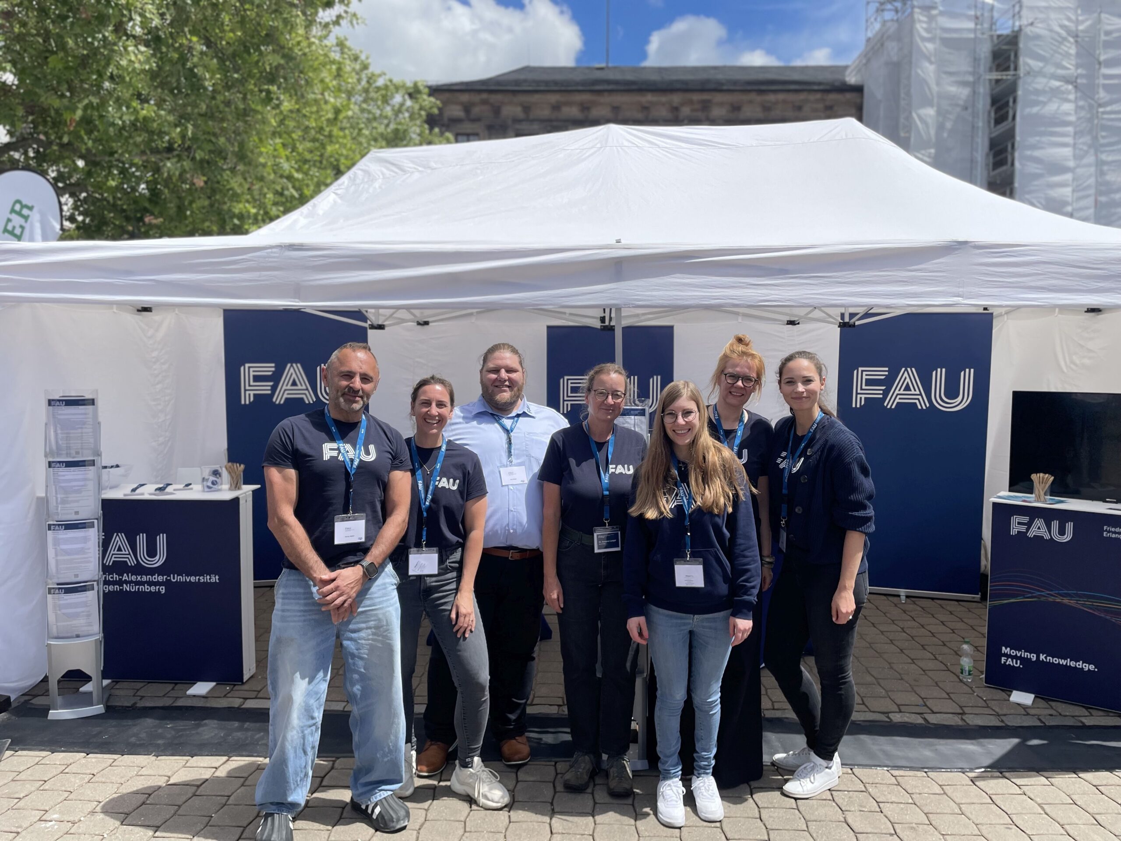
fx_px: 842
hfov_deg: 67.3
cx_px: 560
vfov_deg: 53.1
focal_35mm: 26
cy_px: 420
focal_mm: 4.2
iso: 50
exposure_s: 1/6135
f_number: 1.6
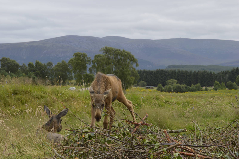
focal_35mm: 87
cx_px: 120
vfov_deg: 15.7
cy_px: 80
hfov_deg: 23.4
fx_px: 577
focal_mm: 58
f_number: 8
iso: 220
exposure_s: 1/125
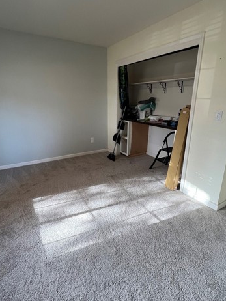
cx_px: 115
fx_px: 157
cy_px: 145
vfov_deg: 87.7
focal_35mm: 18
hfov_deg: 71.6
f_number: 1.8
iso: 125
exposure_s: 1/120
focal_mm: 1.57
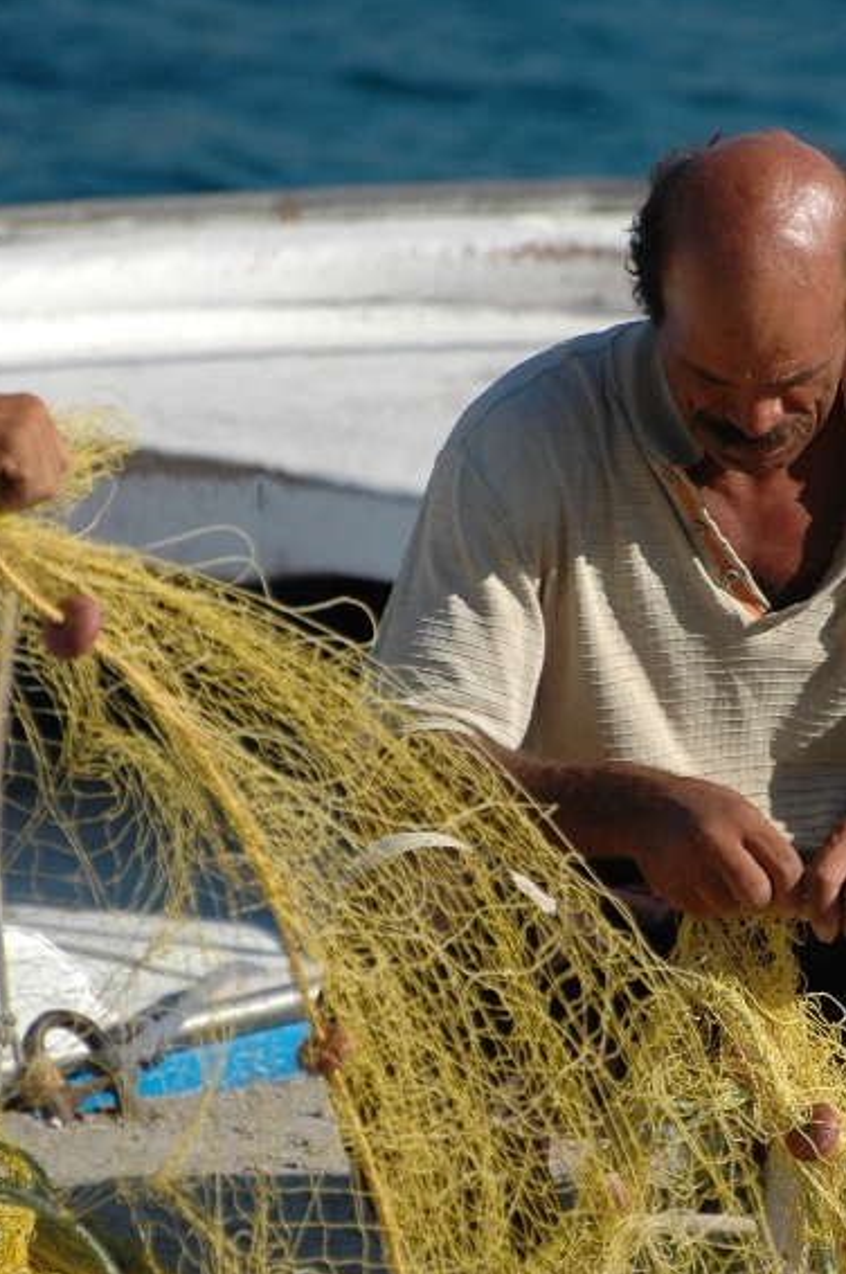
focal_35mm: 706
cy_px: 702
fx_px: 24946
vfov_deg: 2.9
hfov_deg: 1.9
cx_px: 750
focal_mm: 260
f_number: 5.6
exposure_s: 1/1250
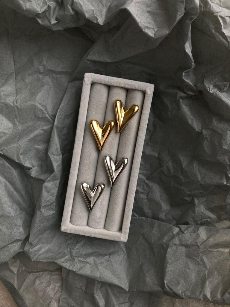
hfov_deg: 49.7
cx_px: 115
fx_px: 248
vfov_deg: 63.4
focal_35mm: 28
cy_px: 154
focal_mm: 3.99
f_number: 1.8
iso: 64
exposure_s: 1/121
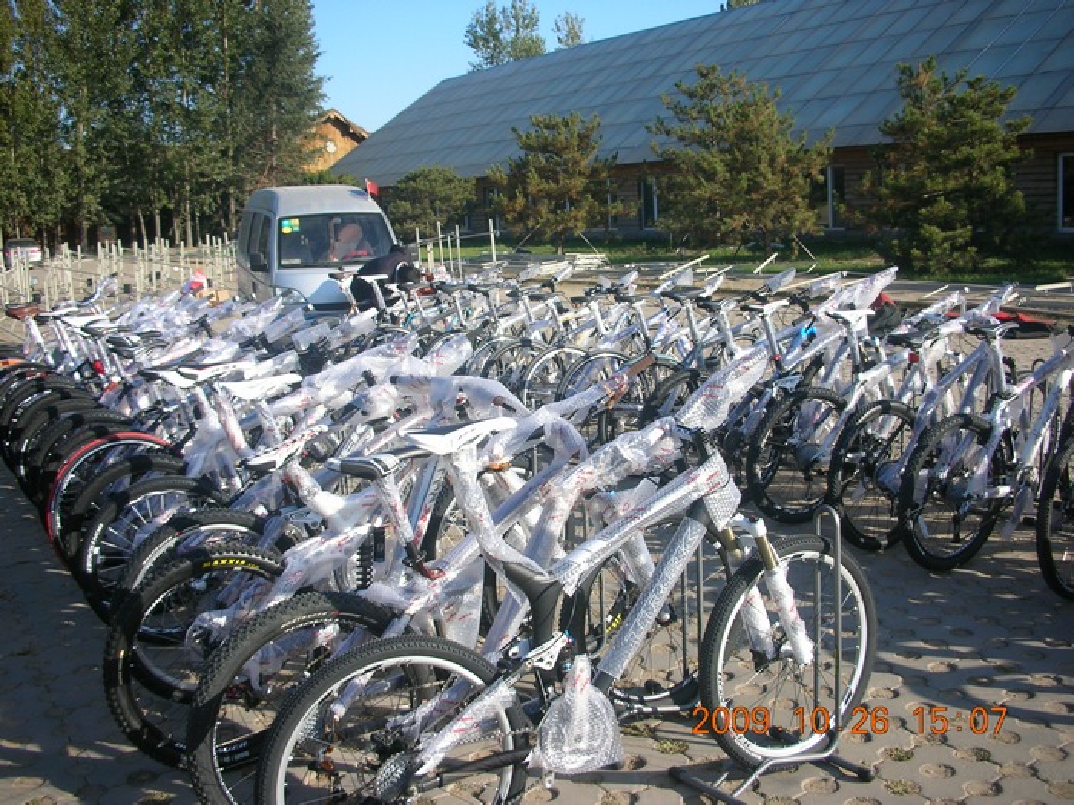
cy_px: 402
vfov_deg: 40.7
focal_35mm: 35
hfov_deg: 52.6
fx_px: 1086
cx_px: 537
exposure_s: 1/59.6
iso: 50
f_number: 8.5
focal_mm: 5.8
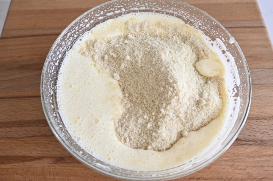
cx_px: 136
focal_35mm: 29
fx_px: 220
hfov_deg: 63.7
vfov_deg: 44.9
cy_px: 90
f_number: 5.6
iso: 200
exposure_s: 1/50
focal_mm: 19.5
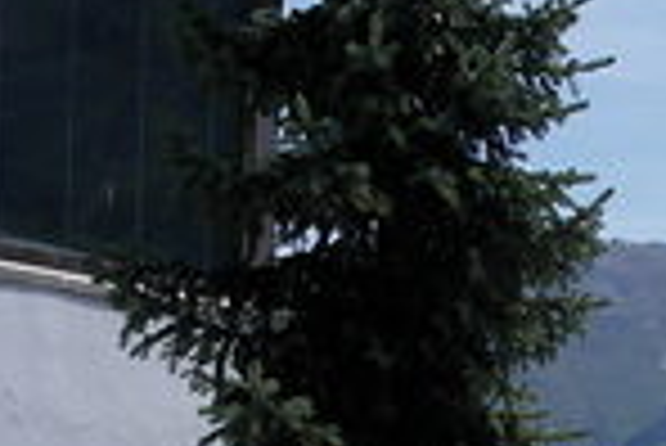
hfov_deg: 10.2
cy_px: 694
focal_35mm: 186
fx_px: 3444
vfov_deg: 7.3
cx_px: 1332
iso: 200
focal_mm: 30
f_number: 7.1
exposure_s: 1/500
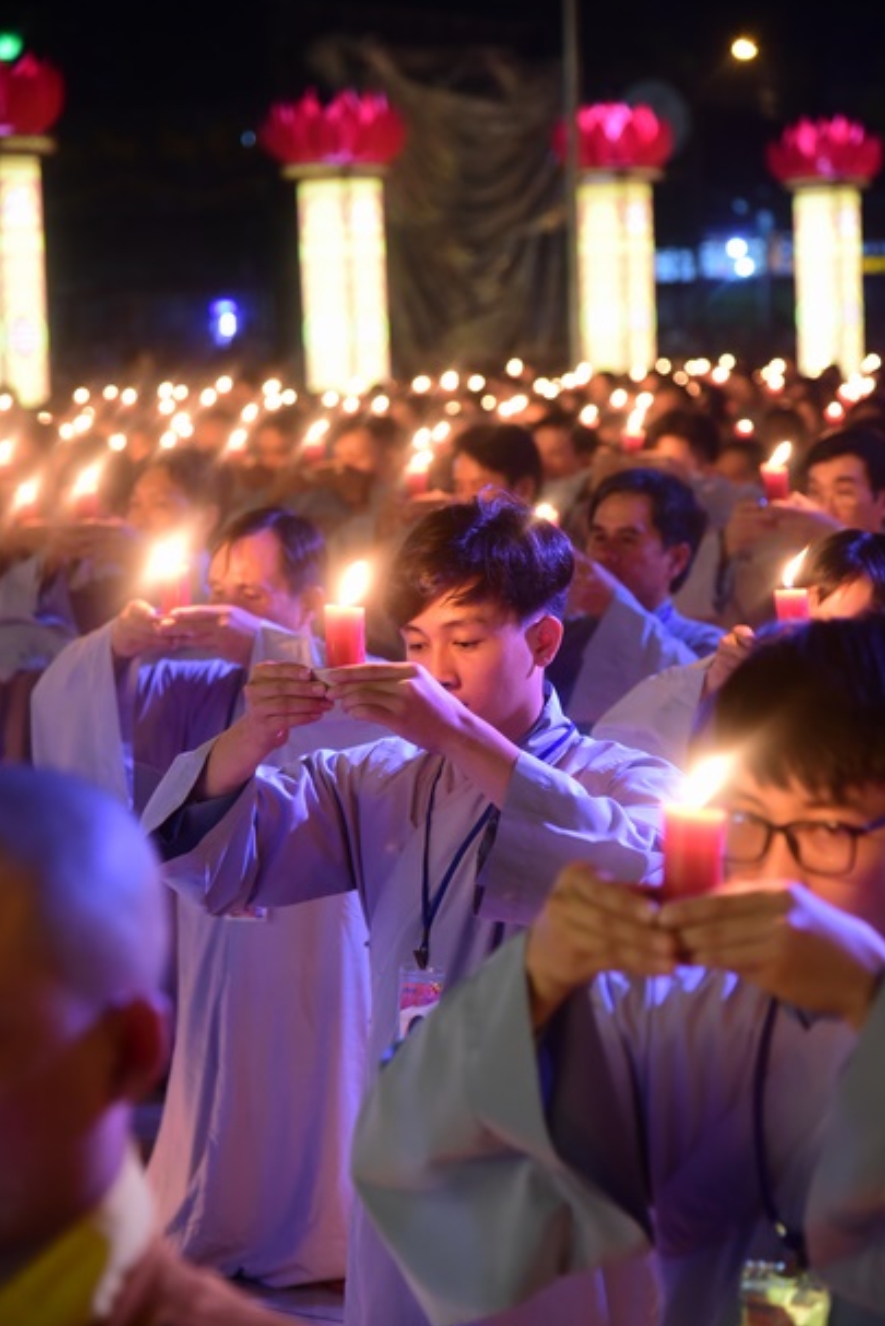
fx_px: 3353
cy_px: 684
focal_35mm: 91
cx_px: 468
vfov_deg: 22.4
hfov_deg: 15.0
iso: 2500
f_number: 4
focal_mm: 85
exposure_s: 1/25
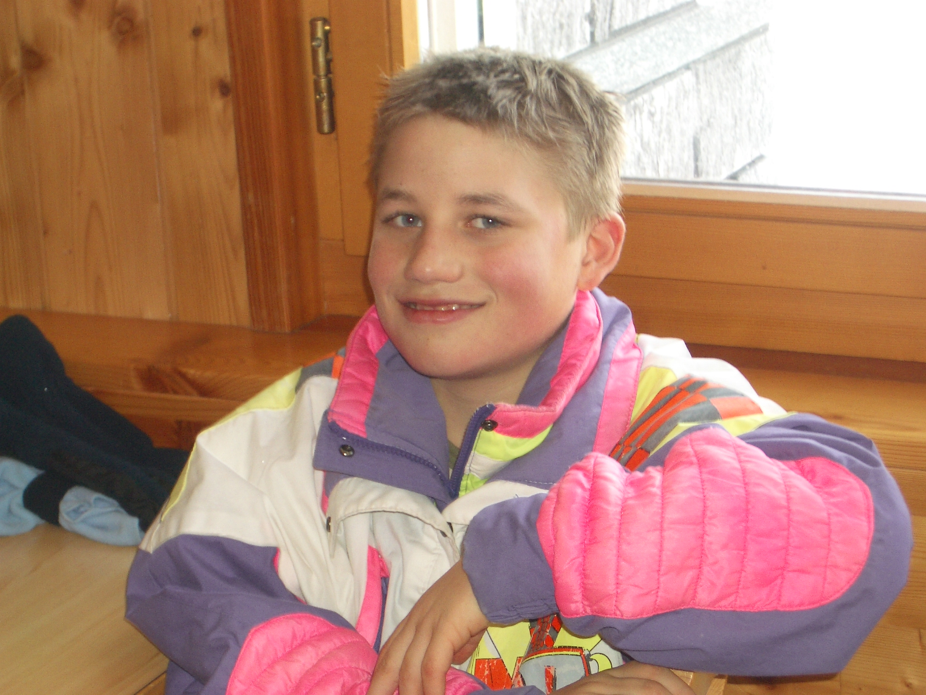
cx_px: 463
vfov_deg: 16.8
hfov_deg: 22.3
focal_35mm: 88
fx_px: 2354
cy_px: 348
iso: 100
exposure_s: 1/60
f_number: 4.4
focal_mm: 14.6
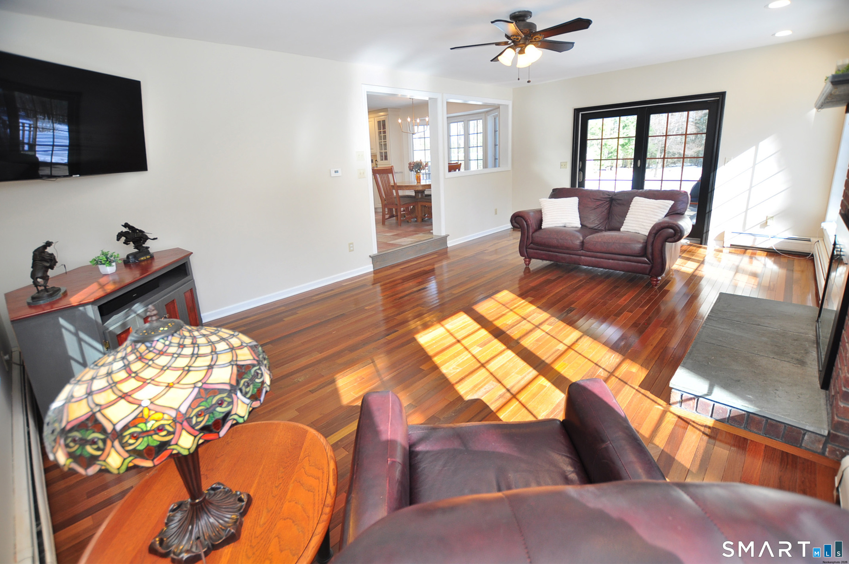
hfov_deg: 100.5
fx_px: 353
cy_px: 282
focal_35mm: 15
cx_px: 424
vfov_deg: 77.2
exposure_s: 1/60
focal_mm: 10
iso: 200
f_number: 3.5
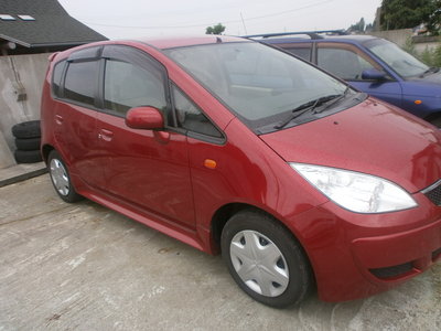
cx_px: 220
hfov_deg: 65.3
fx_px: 344
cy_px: 166
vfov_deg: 51.4
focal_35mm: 27
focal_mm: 4.8
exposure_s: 1/640
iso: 100
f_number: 2.9
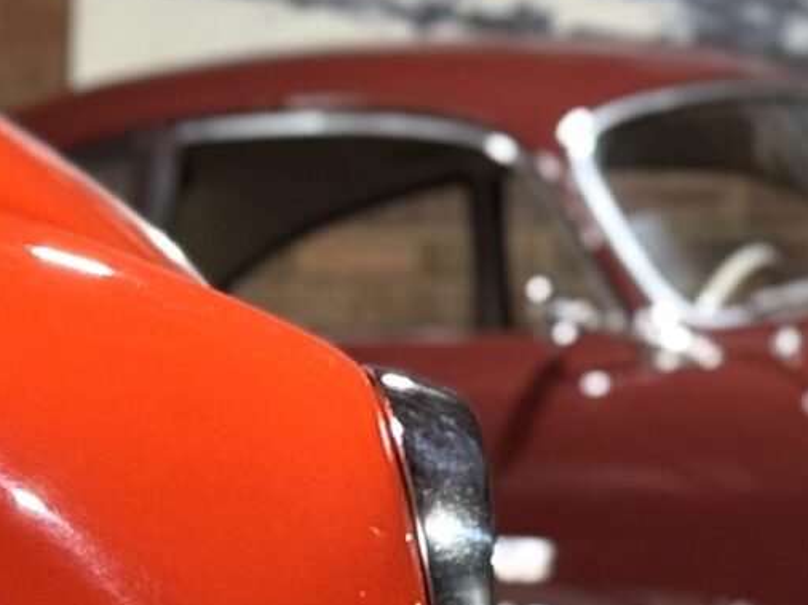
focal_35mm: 243
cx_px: -591
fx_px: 5669
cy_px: 693
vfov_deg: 6.1
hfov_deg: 7.9
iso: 250
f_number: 1.78
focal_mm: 6.76
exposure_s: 1/33
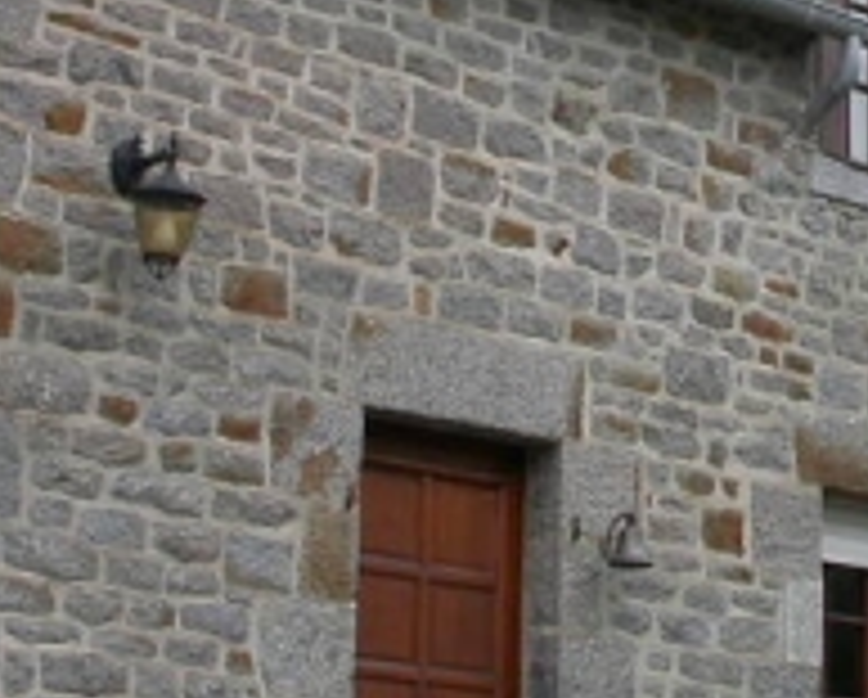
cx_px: 877
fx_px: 3370
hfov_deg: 14.4
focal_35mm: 131
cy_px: 104
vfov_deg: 11.7
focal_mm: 7.85
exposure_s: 1/188
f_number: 6.7
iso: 100
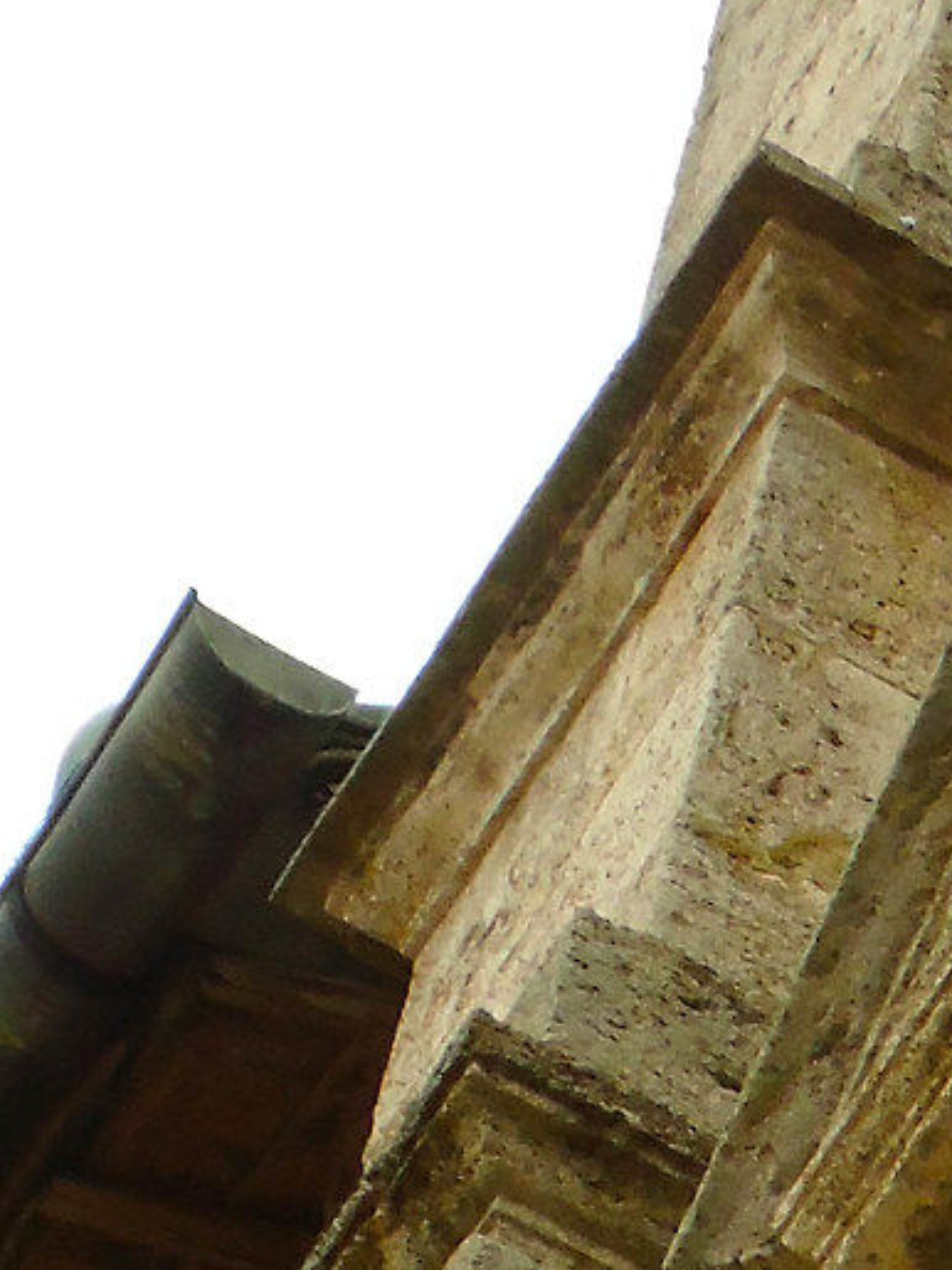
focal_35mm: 331
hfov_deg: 4.4
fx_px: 12142
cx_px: 1746
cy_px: 2668
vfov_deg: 5.8
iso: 200
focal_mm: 13
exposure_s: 1/320
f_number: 4.7
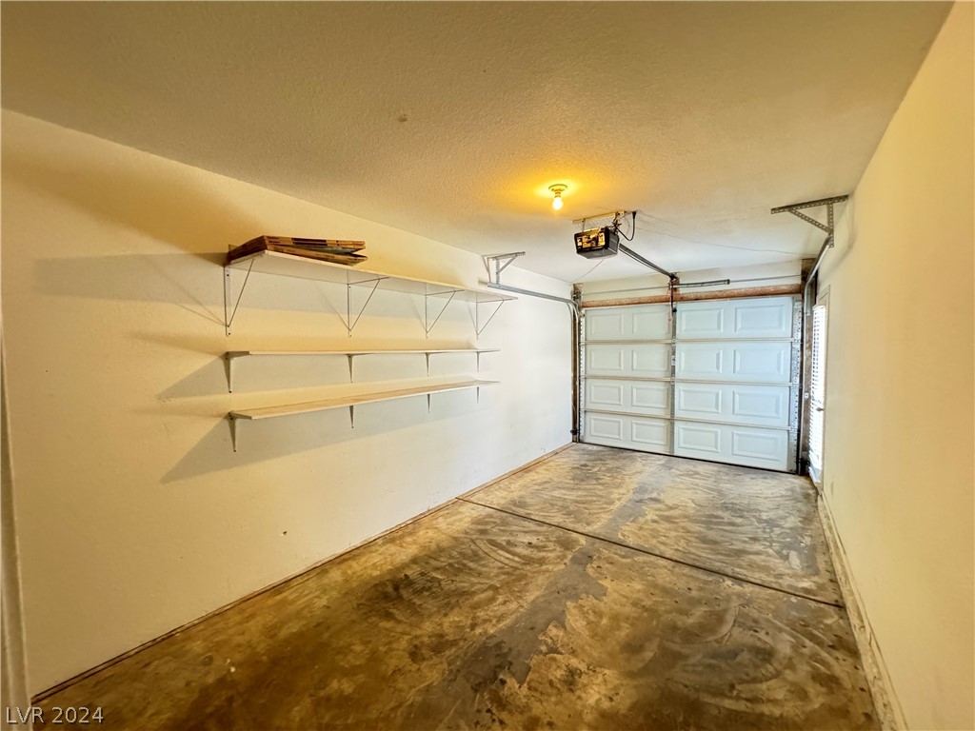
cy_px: 366
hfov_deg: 102.1
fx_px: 394
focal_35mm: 14
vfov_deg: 85.7
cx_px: 488
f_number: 2.2
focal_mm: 2.22
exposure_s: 1/60
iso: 1250
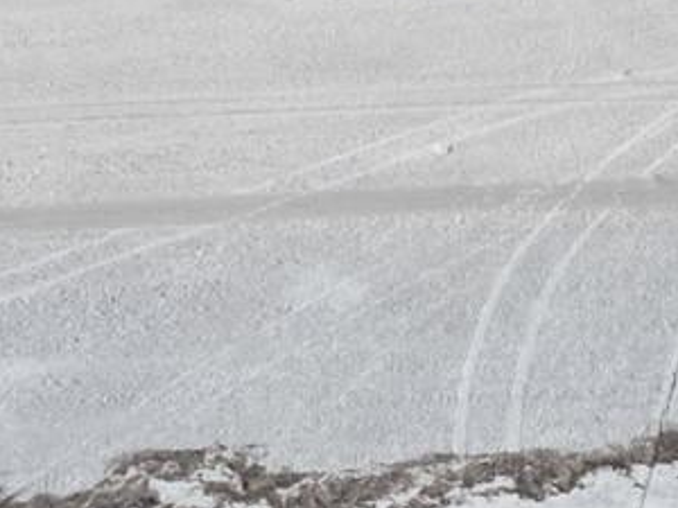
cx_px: 502
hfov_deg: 15.3
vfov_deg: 11.5
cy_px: -7
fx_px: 2507
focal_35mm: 128
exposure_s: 1/5000
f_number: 1.7
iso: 110
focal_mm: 6.72
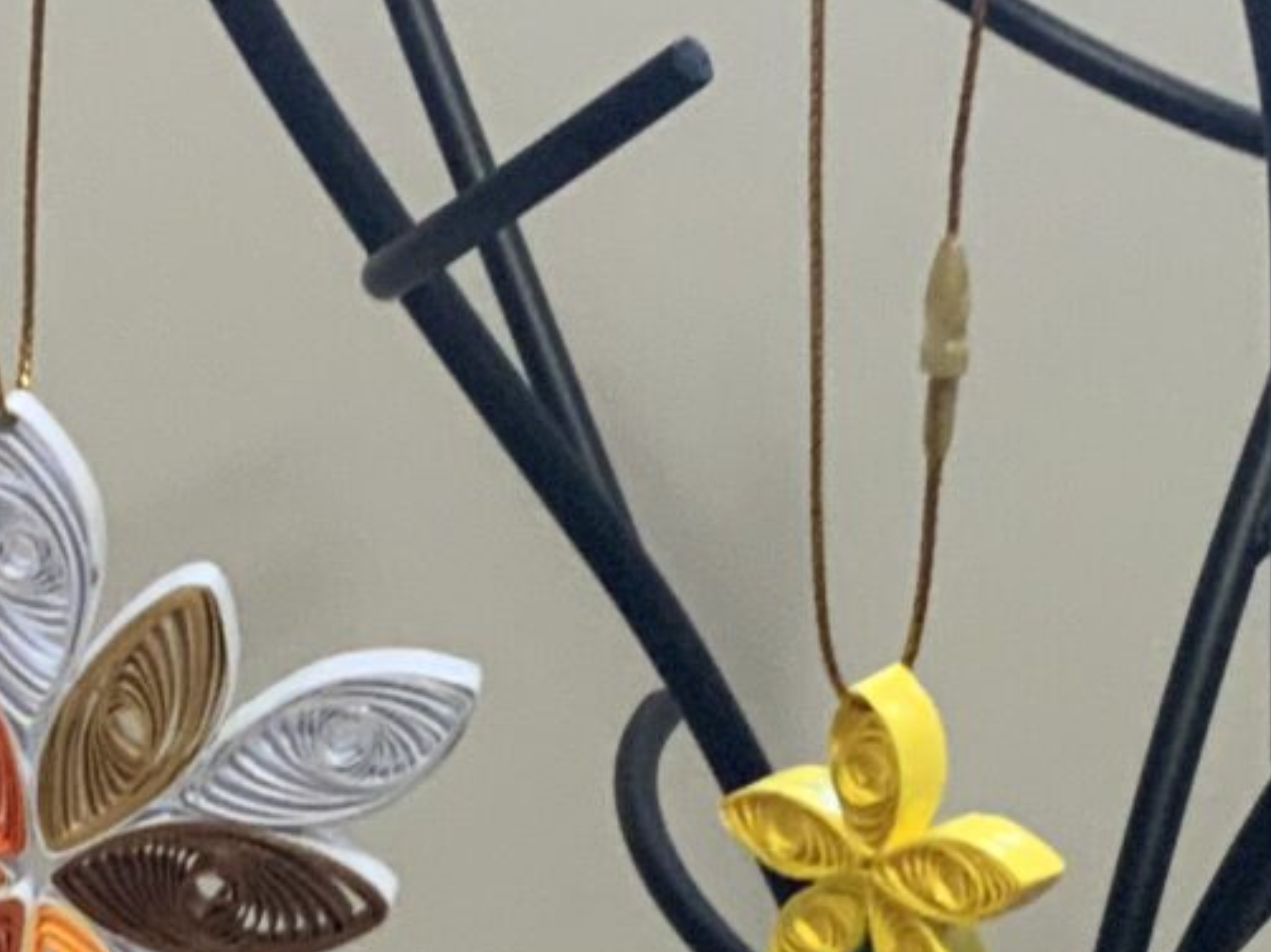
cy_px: 1109
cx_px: 453
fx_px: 5432
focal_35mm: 148
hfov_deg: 13.3
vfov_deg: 9.9
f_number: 1.8
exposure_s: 1/60
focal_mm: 3
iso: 125
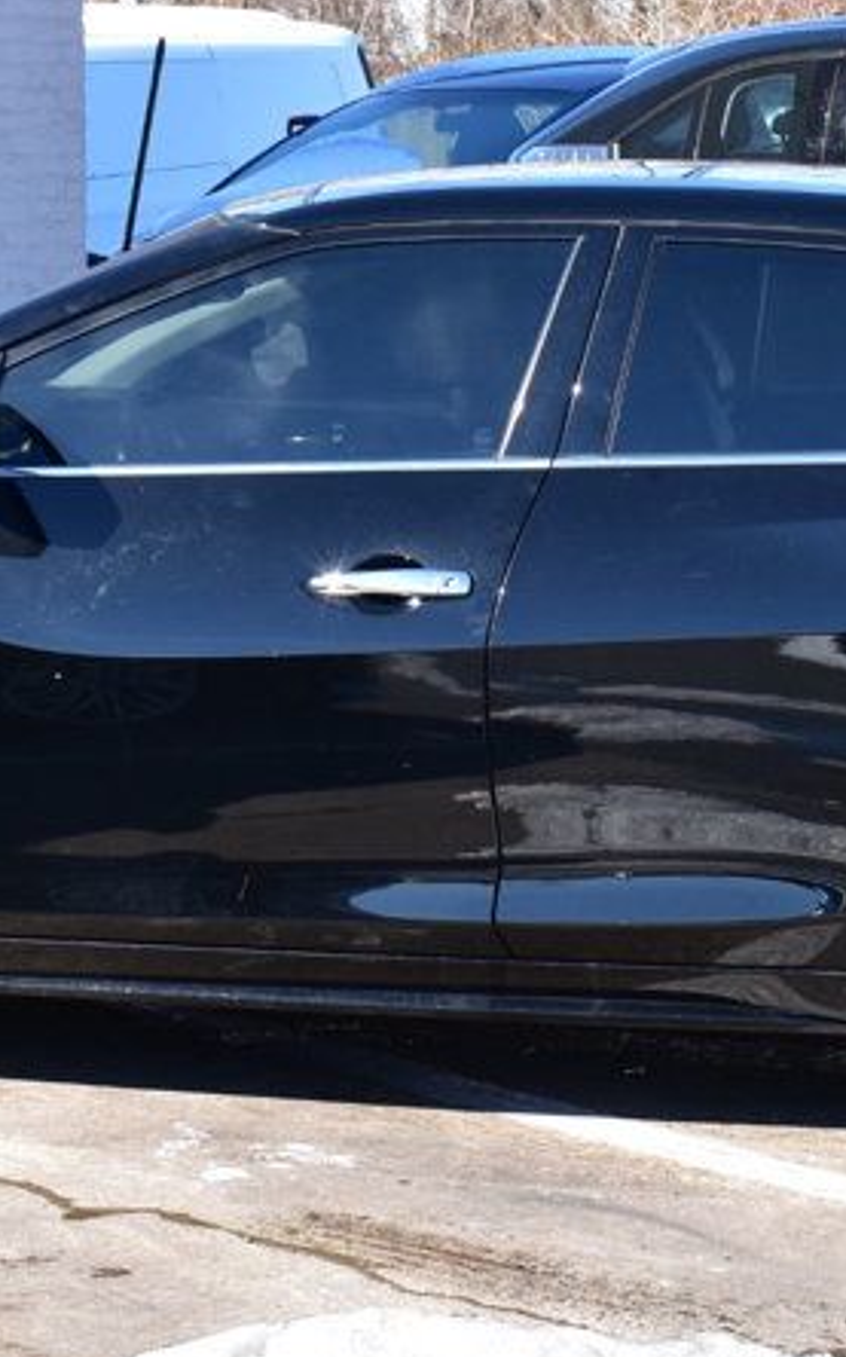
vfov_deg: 16.4
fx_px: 4691
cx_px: 486
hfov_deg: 10.3
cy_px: 489
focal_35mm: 127
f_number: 10
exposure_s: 1/250
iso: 400
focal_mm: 36
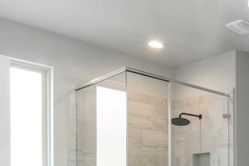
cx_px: 357
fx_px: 353
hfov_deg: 28.3
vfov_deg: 24.9
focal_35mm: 51
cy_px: 176
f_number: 9
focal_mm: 13
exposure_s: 3.2
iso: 250
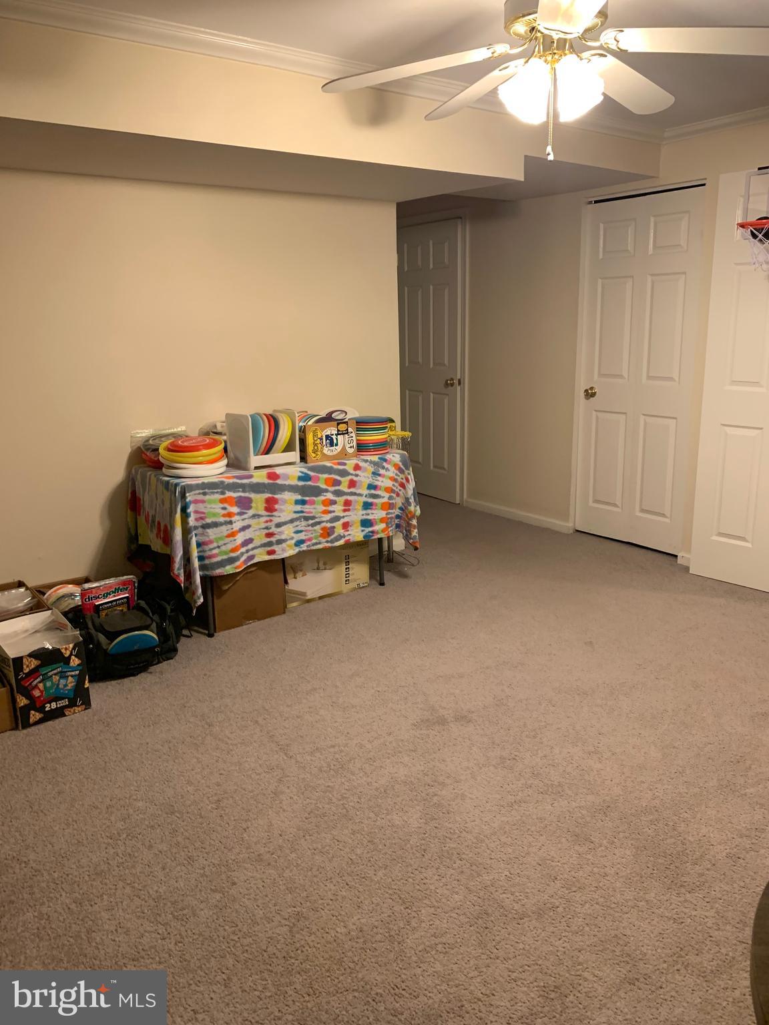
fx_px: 770
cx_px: 384
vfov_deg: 67.3
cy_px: 512
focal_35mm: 26
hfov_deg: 53.1
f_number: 1.8
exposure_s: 1/60
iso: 200
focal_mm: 4.25
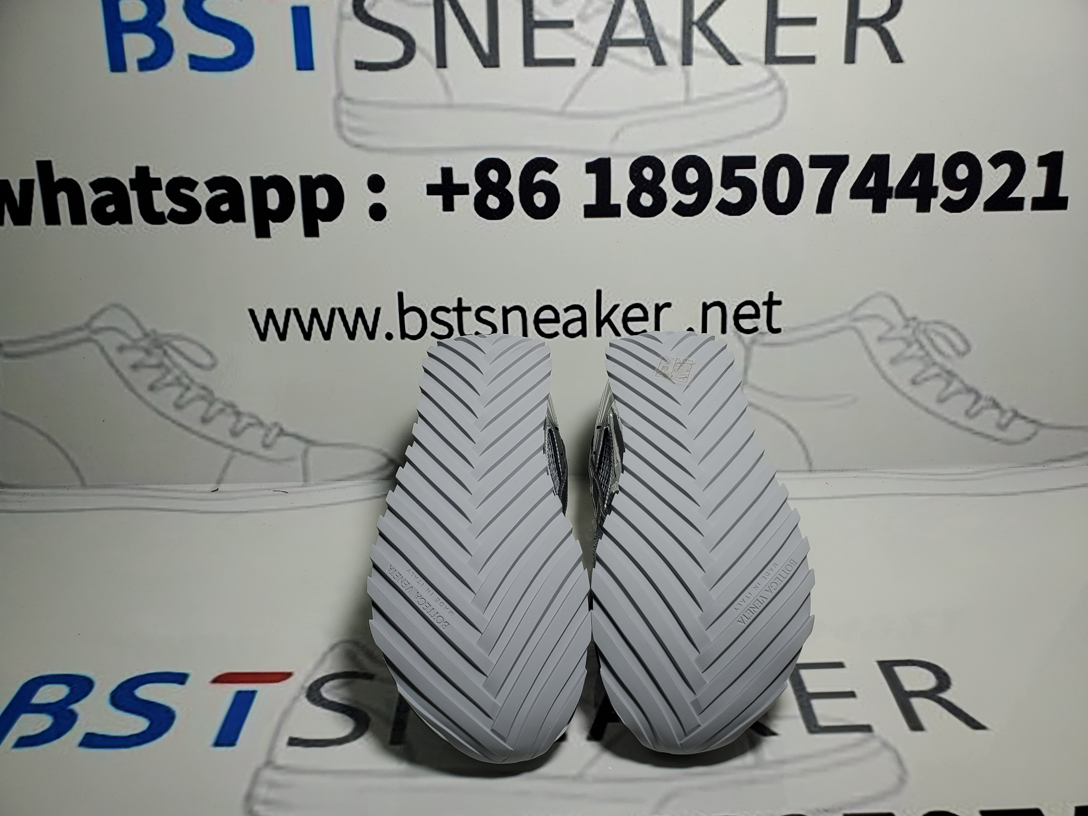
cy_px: 408
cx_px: 544
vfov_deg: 53.1
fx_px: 817
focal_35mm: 26
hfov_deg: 67.3
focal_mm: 4.3
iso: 50
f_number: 2.4
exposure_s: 1/395
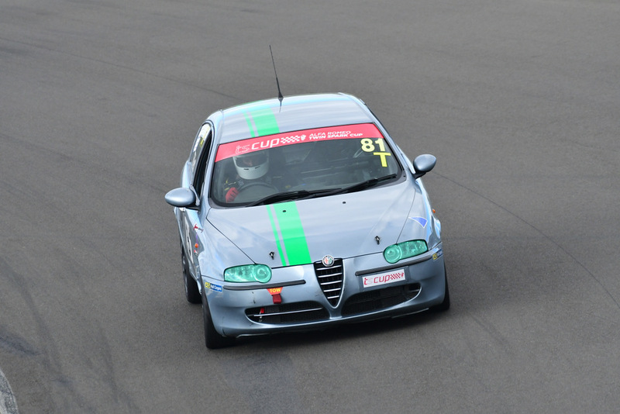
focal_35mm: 630
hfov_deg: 3.3
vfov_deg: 2.2
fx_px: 10853
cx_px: 310
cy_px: 207
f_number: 7.1
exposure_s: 1/640
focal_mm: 420
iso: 640
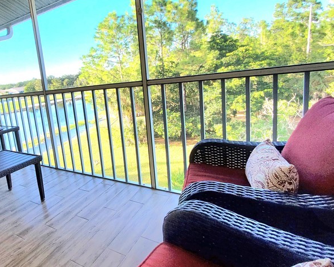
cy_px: 114
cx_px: 96
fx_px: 217
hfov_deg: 71.4
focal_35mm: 22
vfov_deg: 62.8
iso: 50
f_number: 2.2
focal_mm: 1.8
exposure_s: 1/122
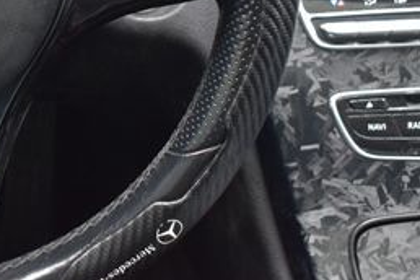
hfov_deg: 15.2
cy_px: -60
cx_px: -73
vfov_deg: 10.4
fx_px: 1519
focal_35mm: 130
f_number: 6.3
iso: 500
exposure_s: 1/15
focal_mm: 35
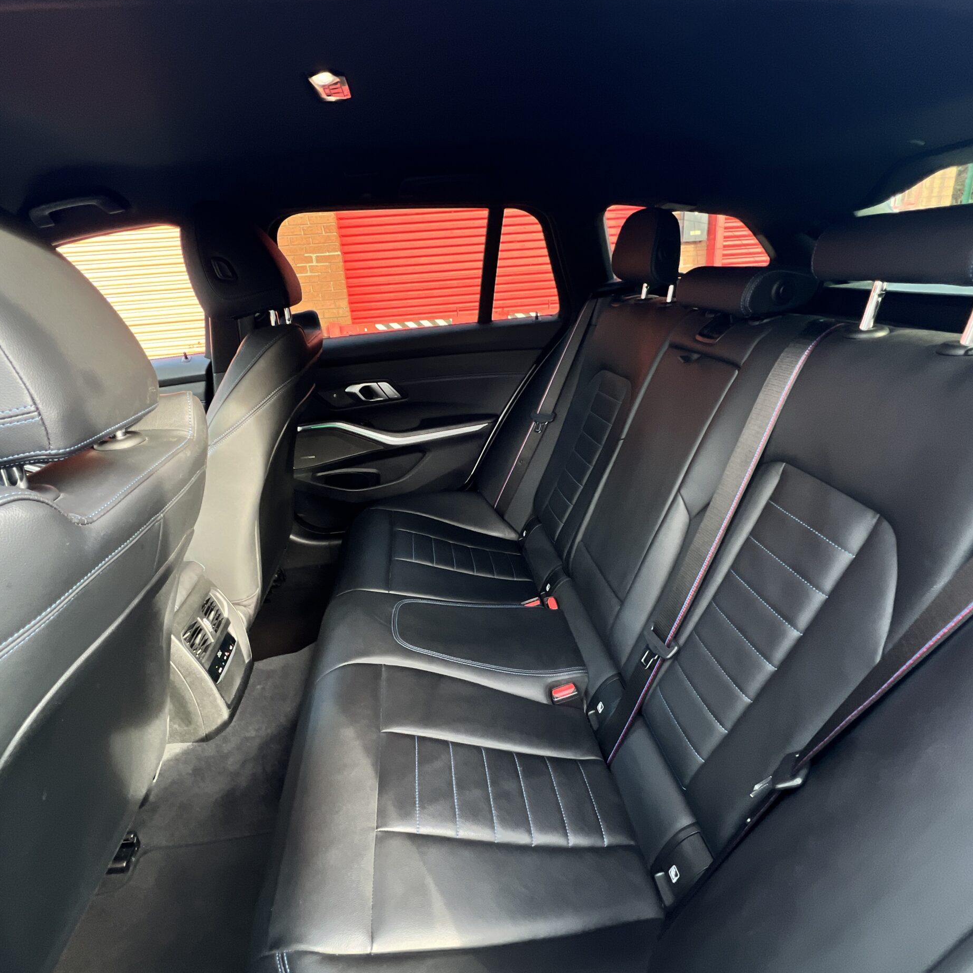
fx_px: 509
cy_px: 500
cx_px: 473
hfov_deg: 87.4
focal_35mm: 16
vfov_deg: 87.4
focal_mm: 1.57
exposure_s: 1/60
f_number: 1.8
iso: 250
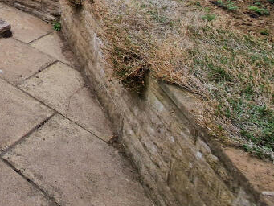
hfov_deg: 32.5
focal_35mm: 39
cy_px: -102
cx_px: -100
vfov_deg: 26.6
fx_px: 309
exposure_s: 1/2320
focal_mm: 2.2
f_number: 2.2
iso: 50
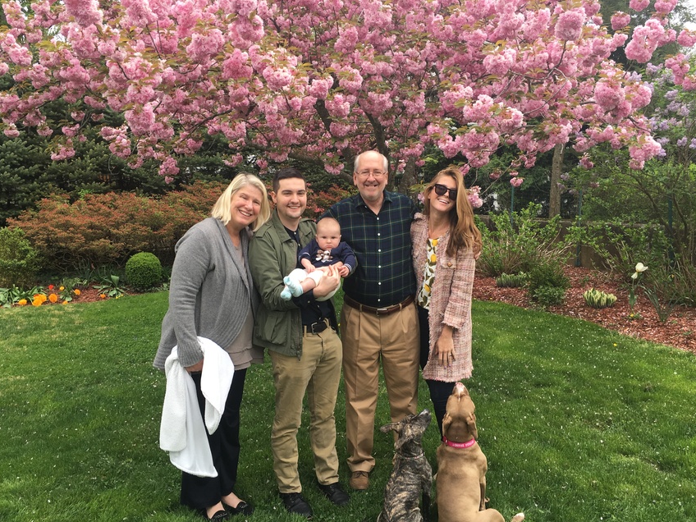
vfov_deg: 45.4
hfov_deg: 58.3
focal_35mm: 31
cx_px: 339
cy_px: 276
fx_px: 623
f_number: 2.2
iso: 25
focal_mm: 4.15
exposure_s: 1/293
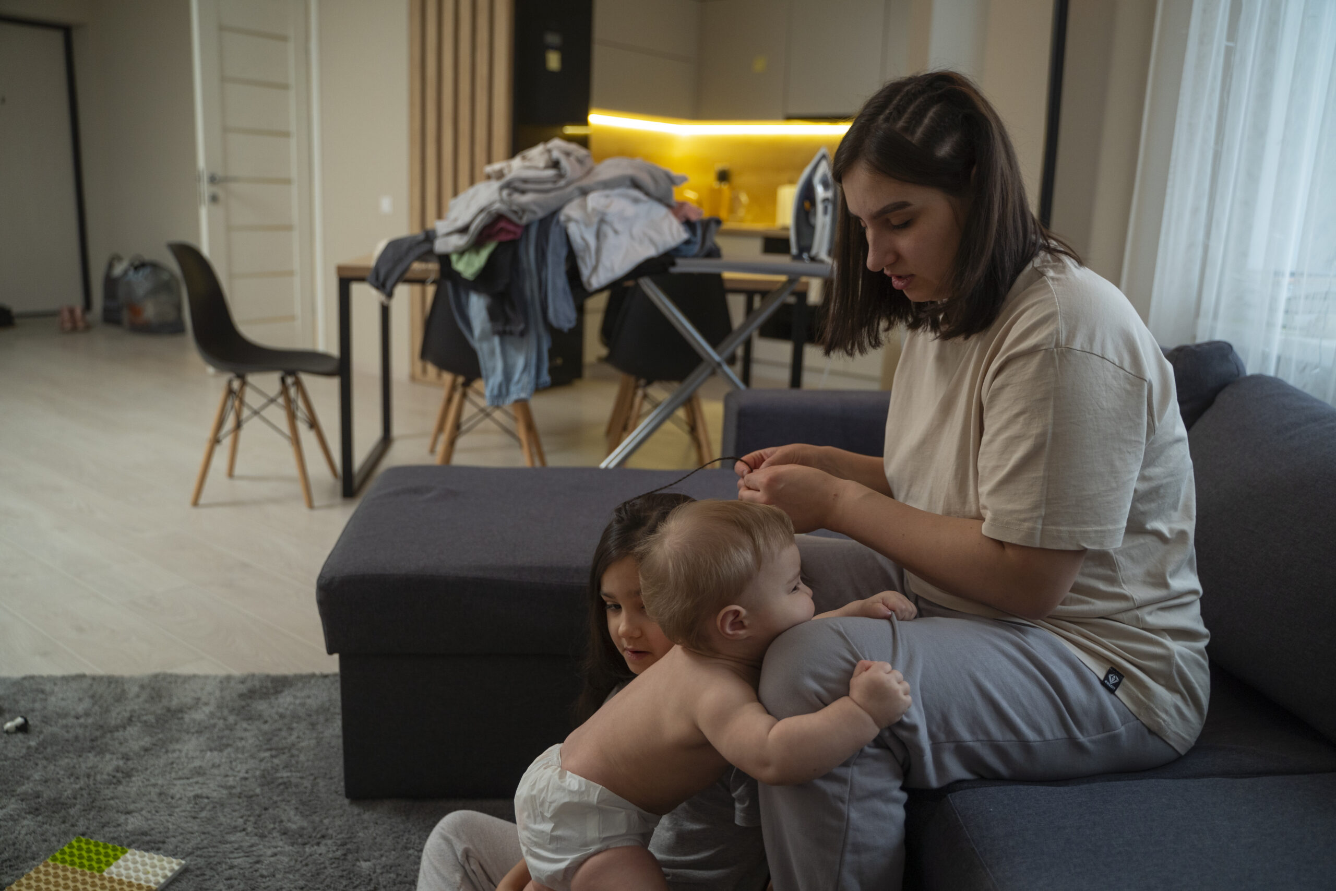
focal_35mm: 28
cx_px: 668
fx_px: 1039
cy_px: 446
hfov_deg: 65.5
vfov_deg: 46.4
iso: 1000
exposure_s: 1/160
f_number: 2.8
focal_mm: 28
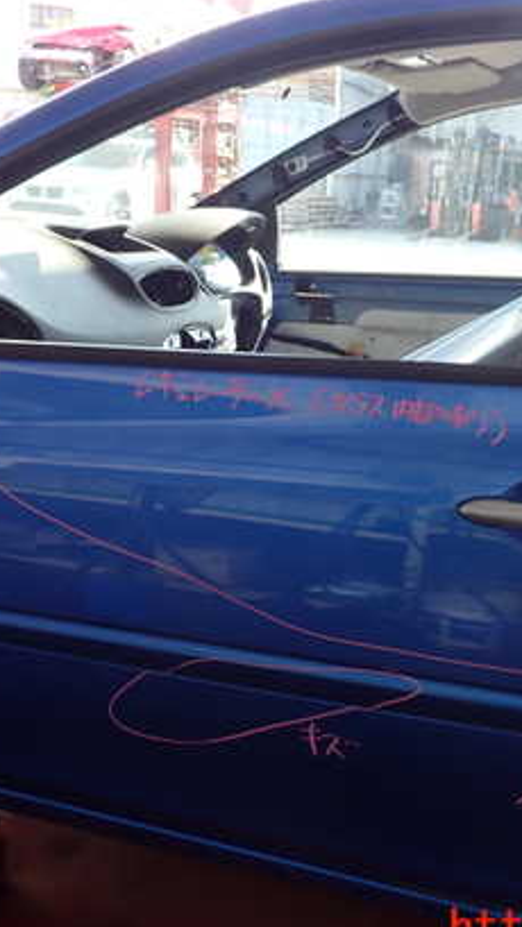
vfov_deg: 42.9
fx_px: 1181
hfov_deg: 24.9
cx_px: 281
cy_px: 449
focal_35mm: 48
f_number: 3.2
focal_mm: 5.4
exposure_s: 1/80
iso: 100
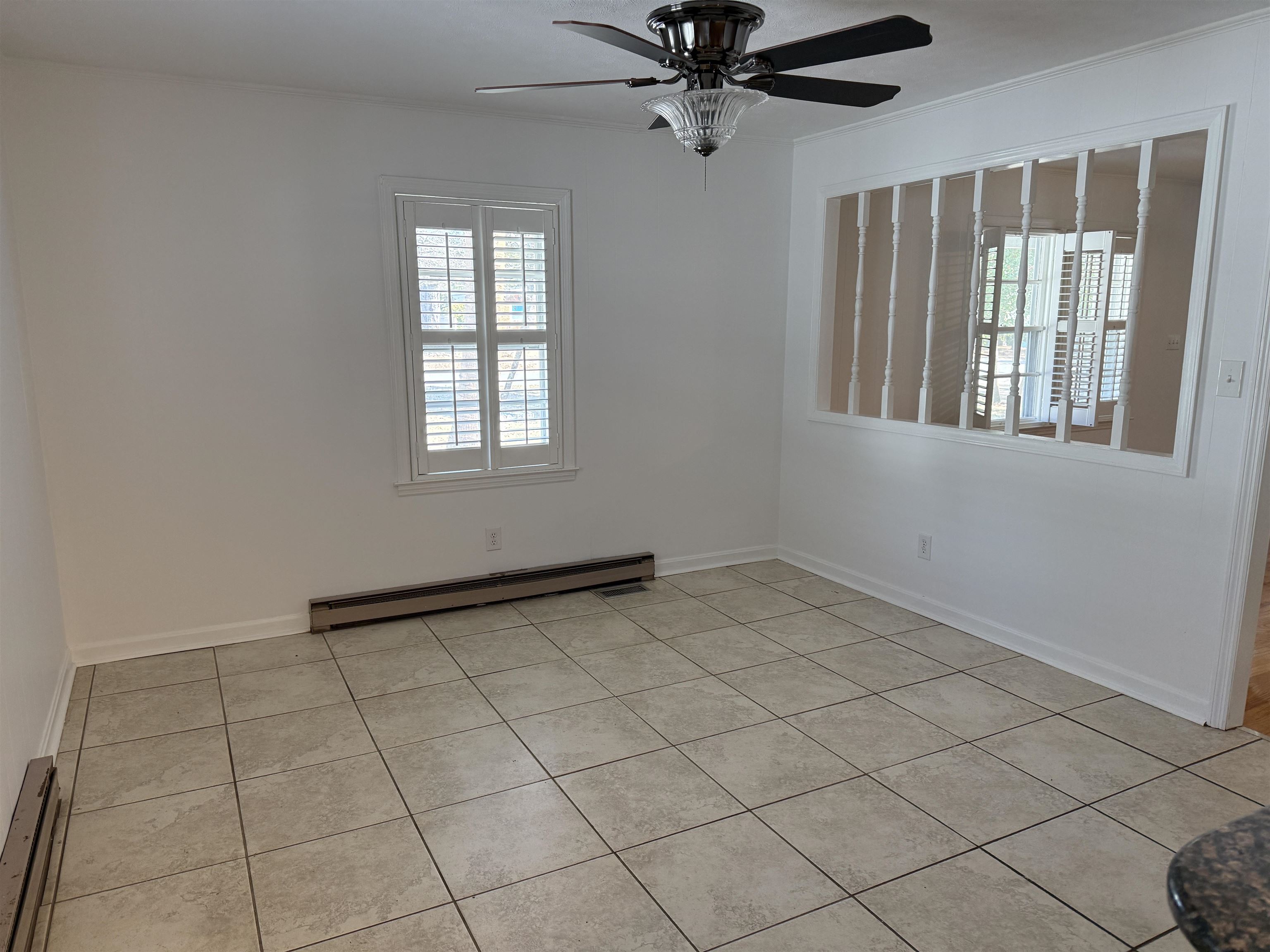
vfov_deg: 56.8
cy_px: 476
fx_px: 881
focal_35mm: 24
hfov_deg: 71.6
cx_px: 635
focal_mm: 6.76
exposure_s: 1/156
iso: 200
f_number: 1.78
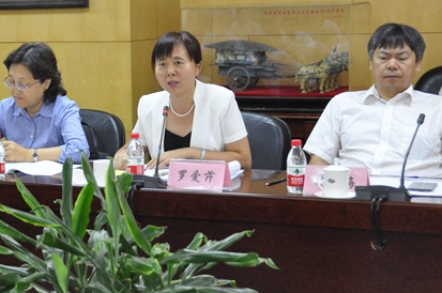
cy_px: 95
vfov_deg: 14.6
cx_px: 103
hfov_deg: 21.7
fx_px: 1140
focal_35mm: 93
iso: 3200
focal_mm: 40
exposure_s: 1/125
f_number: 5.6
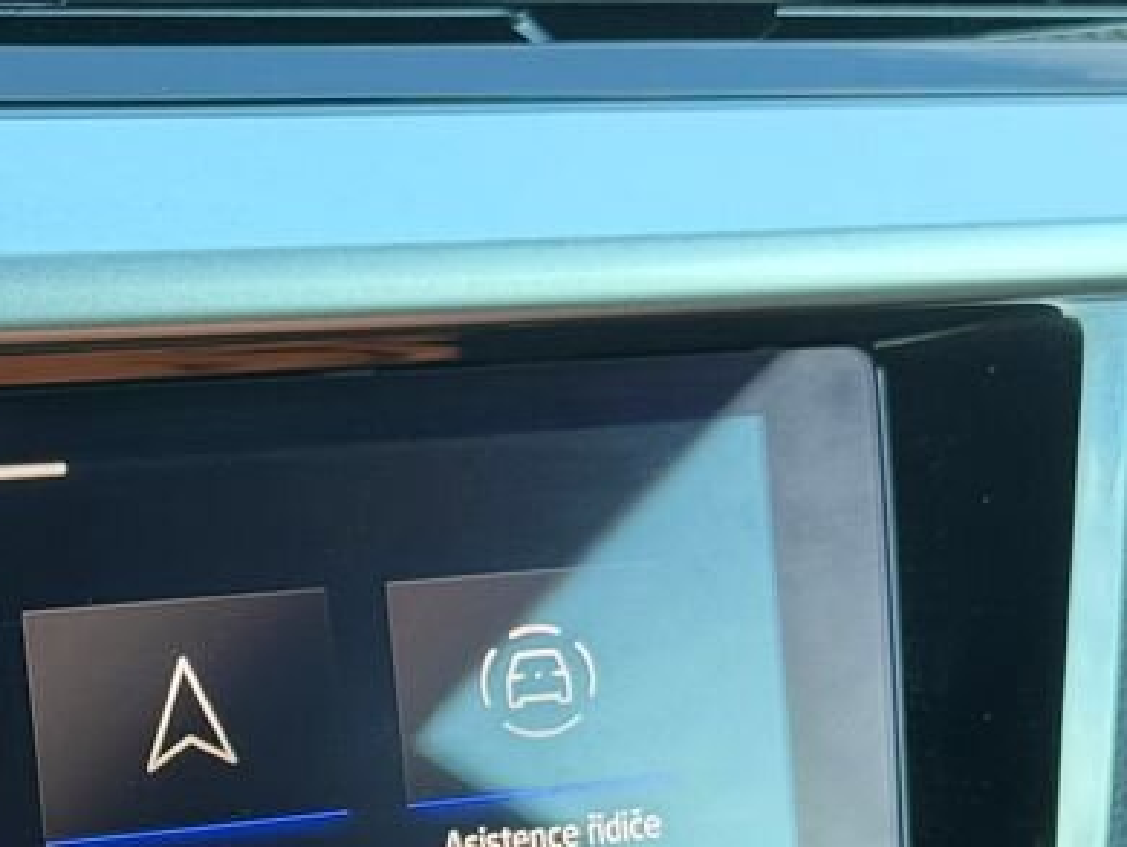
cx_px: -92
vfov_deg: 11.6
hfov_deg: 15.3
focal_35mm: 126
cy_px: 942
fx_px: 4105
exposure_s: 1/55
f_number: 1.78
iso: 200
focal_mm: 6.76
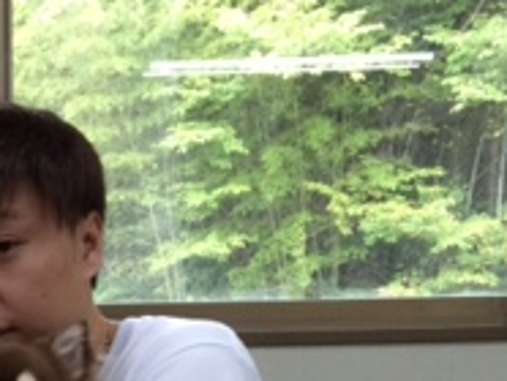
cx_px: -207
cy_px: 512
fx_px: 1511
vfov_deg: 13.8
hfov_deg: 17.5
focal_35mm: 103
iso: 40
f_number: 2.2
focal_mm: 4.12
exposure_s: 1/30
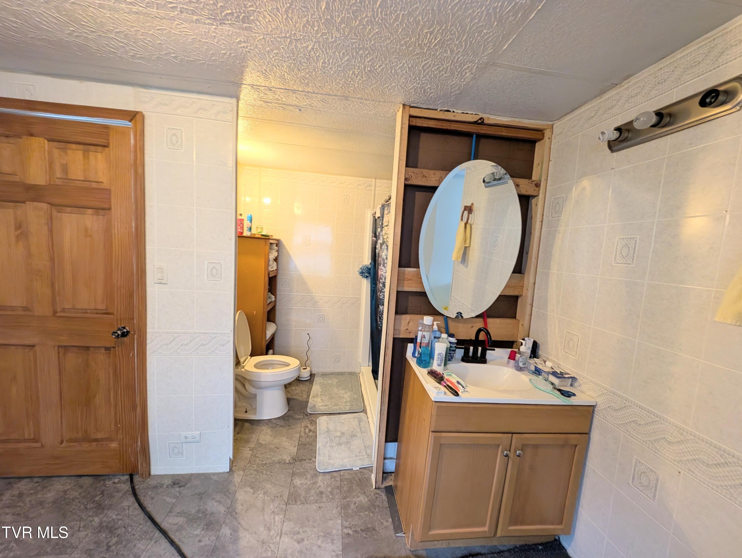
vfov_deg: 94.6
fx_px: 258
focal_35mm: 12
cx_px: 371
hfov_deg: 110.5
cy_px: 279
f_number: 1.95
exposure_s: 1/40
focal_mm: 2.23
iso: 177
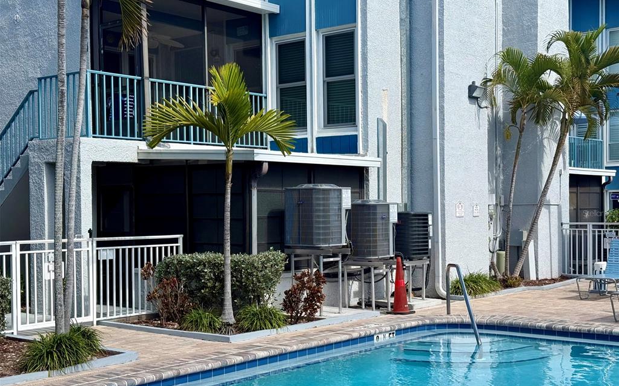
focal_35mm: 51
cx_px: 310
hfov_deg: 39.6
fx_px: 860
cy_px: 213
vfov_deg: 25.3
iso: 80
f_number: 1.78
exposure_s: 1/4878
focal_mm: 6.76
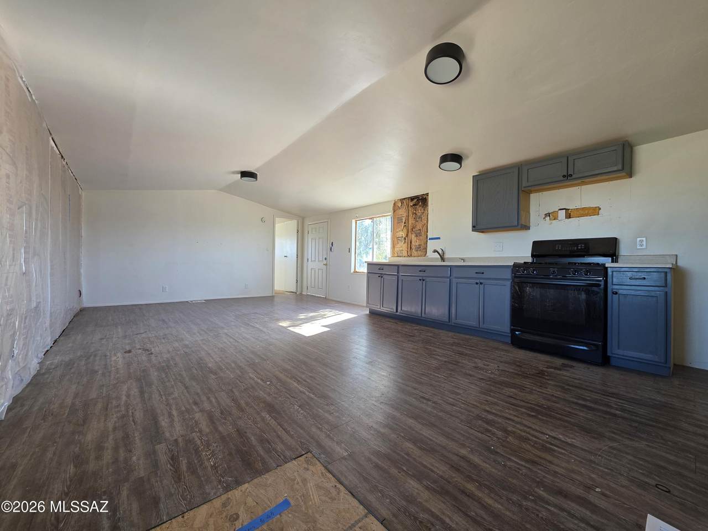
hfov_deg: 106.2
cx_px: 354
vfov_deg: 89.9
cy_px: 266
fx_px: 266
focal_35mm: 13
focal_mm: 2.2
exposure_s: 1/120
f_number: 1.9
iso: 100
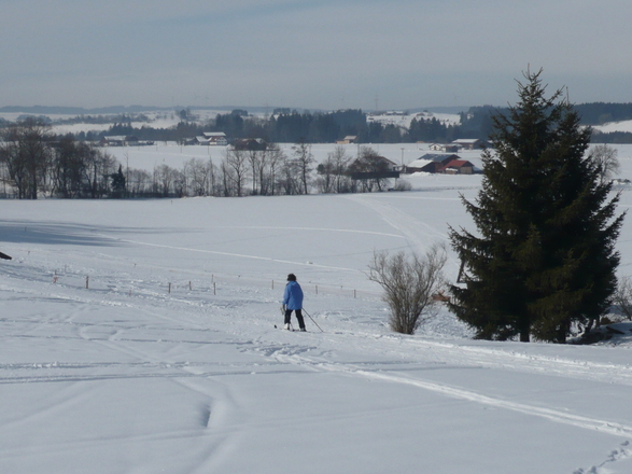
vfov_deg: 18.2
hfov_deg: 24.1
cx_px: 316
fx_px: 1479
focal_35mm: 81
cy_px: 237
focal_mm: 8.9
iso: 100
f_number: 11
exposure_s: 1/400
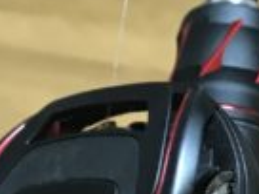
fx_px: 1077
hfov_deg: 13.7
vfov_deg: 10.2
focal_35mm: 144
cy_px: 212
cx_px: 160
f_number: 1.8
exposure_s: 1/17
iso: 80
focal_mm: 3.99
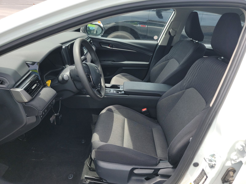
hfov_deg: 71.6
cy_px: 92
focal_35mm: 24
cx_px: 123
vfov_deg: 56.8
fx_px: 171
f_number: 1.8
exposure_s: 1/198
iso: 50
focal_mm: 6.7
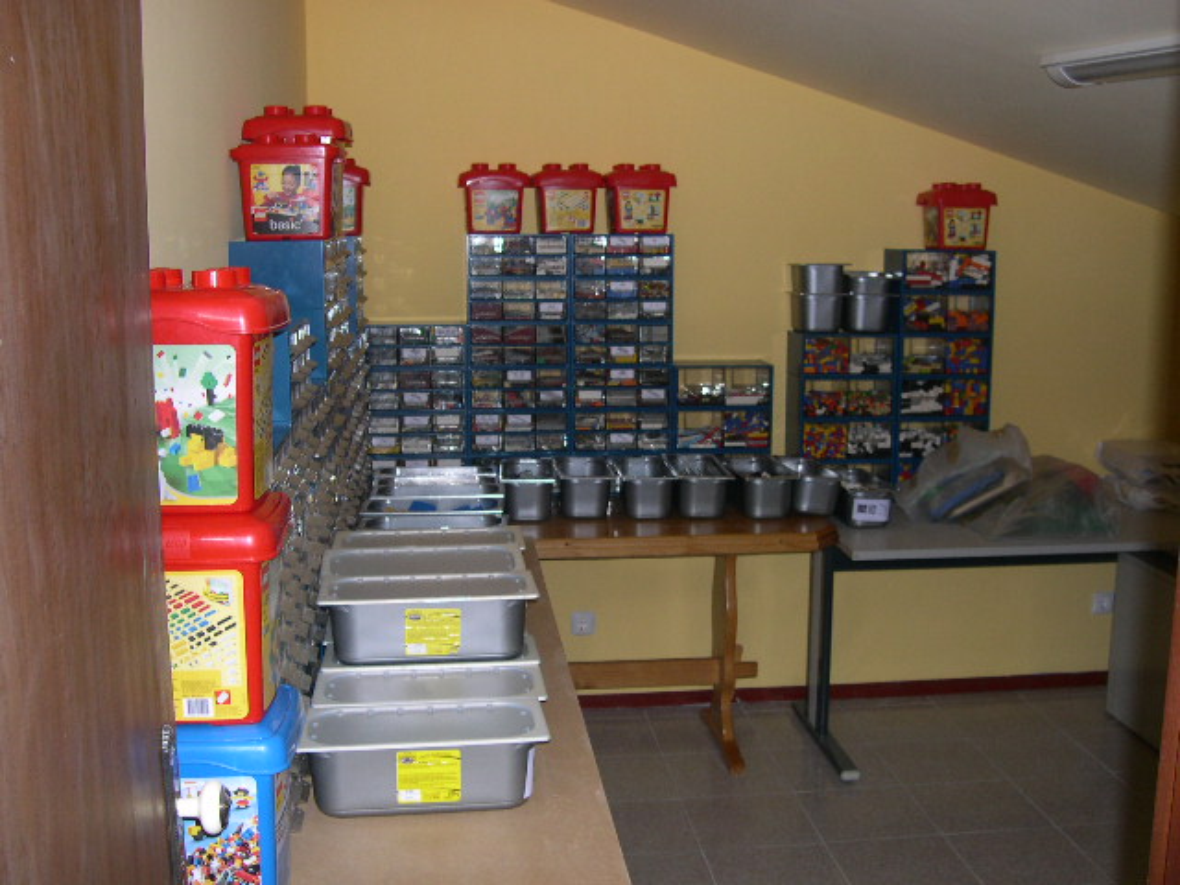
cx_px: 590
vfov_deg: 37.7
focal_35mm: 38
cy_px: 442
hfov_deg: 49.0
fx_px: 1295
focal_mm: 8
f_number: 2.8
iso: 100
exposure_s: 1/60
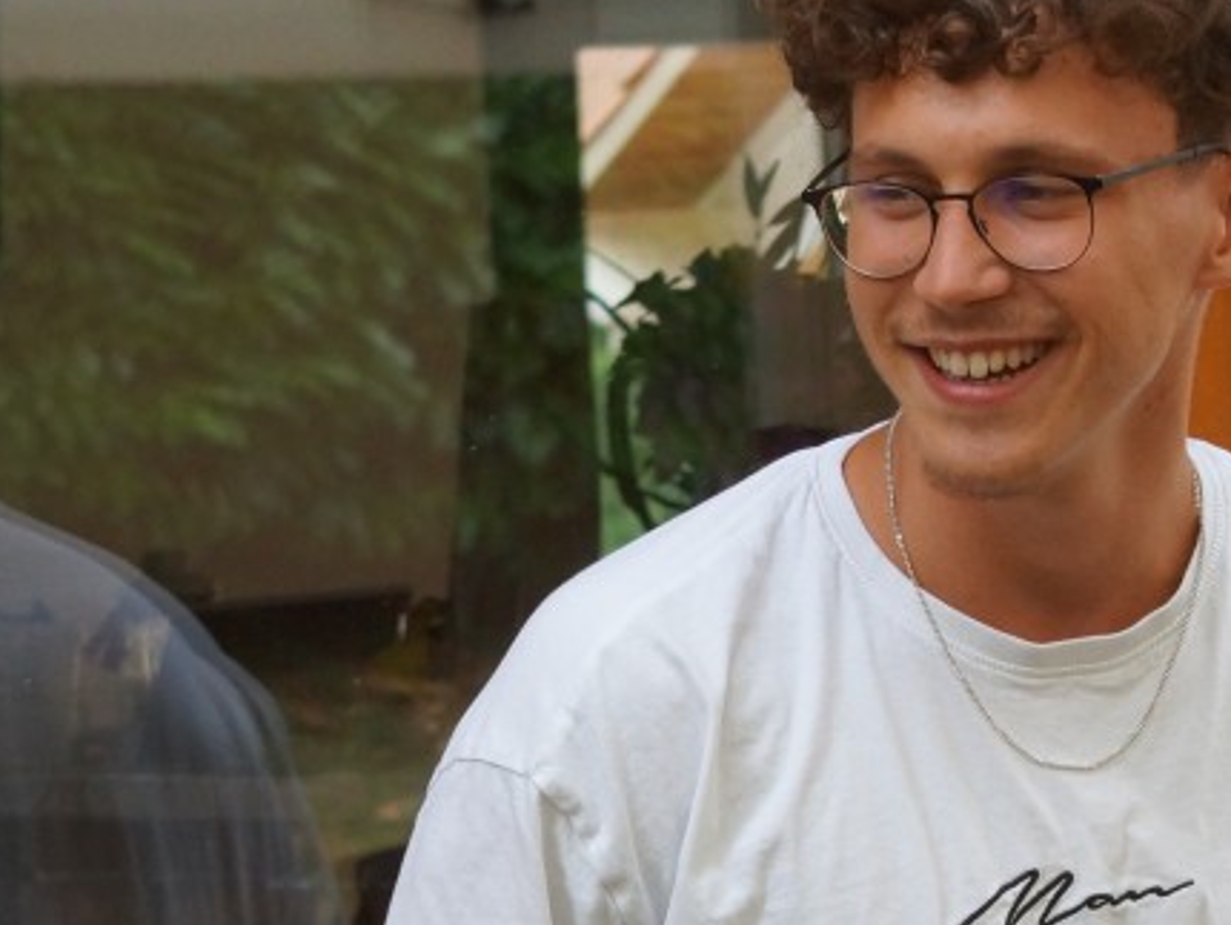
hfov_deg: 8.9
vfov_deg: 6.7
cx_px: 467
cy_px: 656
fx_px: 7876
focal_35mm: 221
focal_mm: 55
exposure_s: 1/160
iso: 800
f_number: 5.6
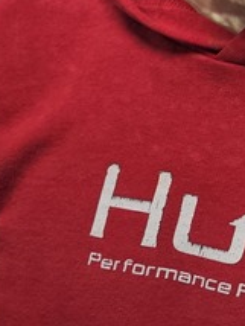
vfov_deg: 16.8
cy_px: -110
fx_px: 1036
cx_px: 565
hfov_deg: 11.4
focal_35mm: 110
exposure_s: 1/120
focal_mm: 6.3
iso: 200
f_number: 1.7
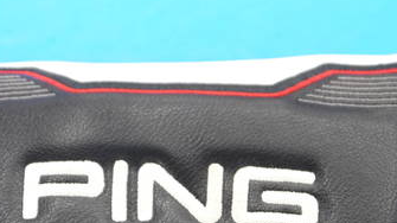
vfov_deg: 7.8
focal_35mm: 154
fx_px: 1620
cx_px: 179
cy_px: 210
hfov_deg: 14.0
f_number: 5.4
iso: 800
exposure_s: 1/80
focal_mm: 37
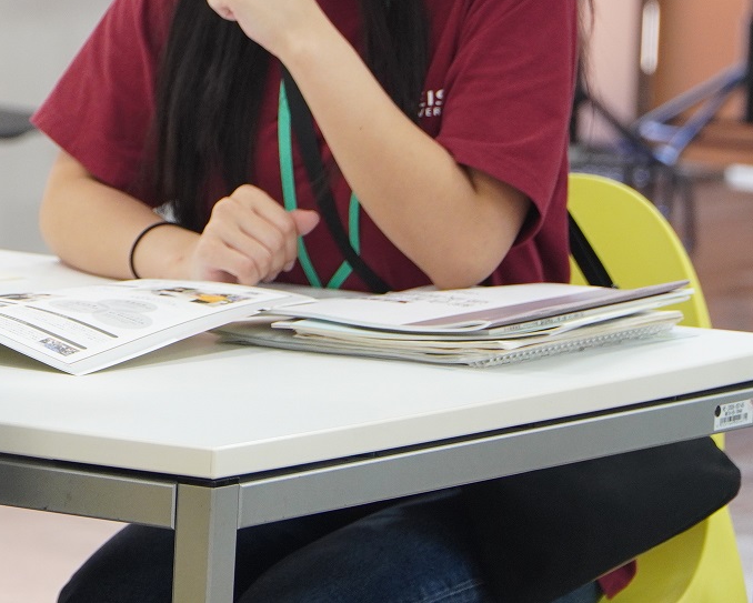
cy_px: 50
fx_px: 5909
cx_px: -80
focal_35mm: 265
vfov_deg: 5.8
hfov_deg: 7.2
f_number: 4
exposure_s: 1/160
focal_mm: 85
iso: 1000
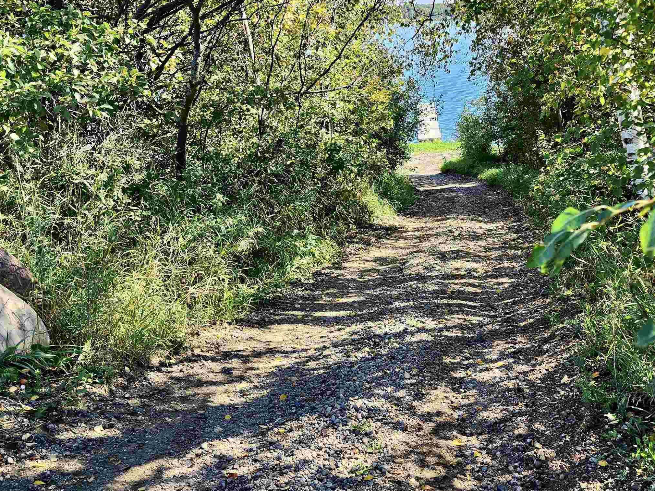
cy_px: 200
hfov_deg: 52.4
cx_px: 378
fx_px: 662
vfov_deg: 40.5
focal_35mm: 35
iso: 16
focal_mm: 6.4
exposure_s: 1/180
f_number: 1.8
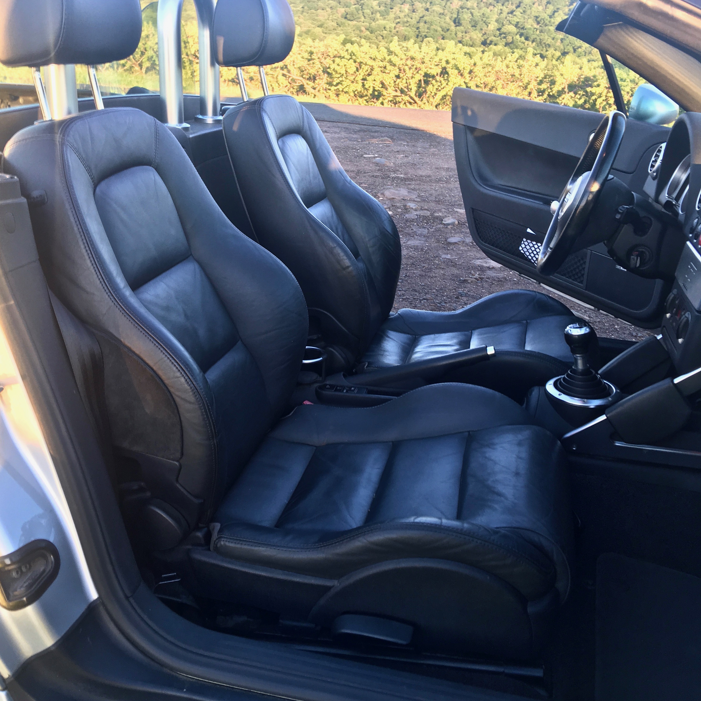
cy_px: 349
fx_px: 802
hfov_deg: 47.2
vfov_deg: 47.2
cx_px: 342
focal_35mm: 35
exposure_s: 1/60
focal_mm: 4.15
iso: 32
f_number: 2.2
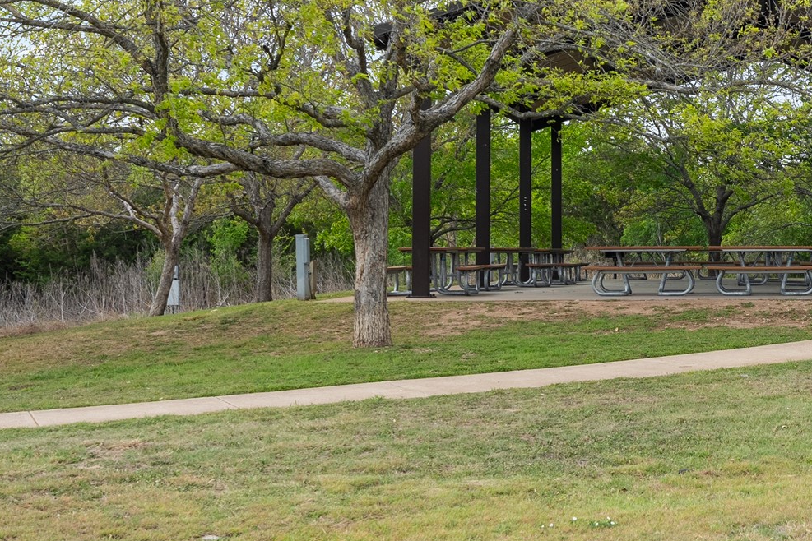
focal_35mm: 77
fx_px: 1737
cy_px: 290
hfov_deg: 25.2
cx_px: 782
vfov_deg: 17.7
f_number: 9
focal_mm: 35
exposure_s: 1/100
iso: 200
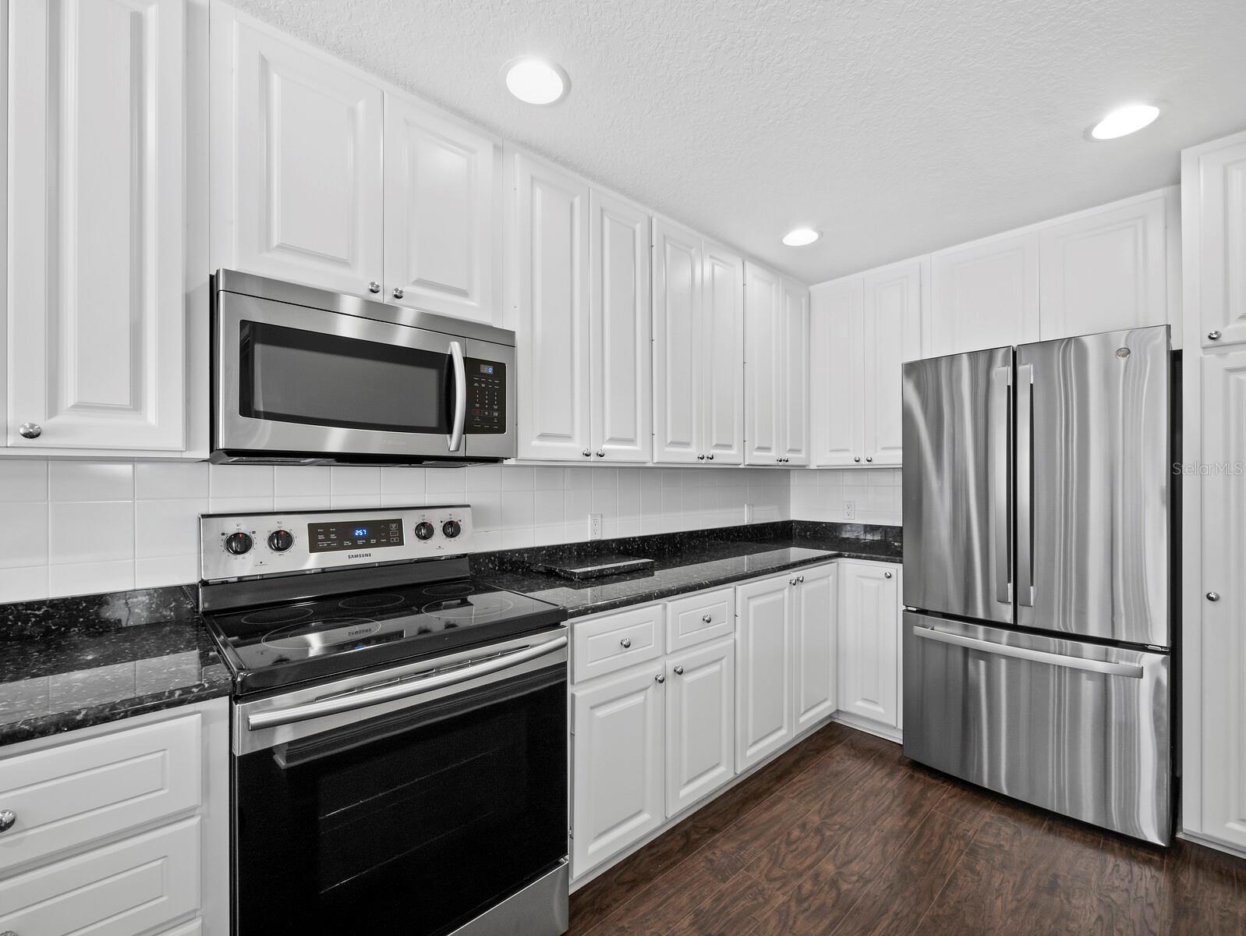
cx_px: 623
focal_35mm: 14
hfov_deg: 102.0
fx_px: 504
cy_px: 468
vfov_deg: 85.7
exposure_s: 1/2
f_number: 14
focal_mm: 7
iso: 320
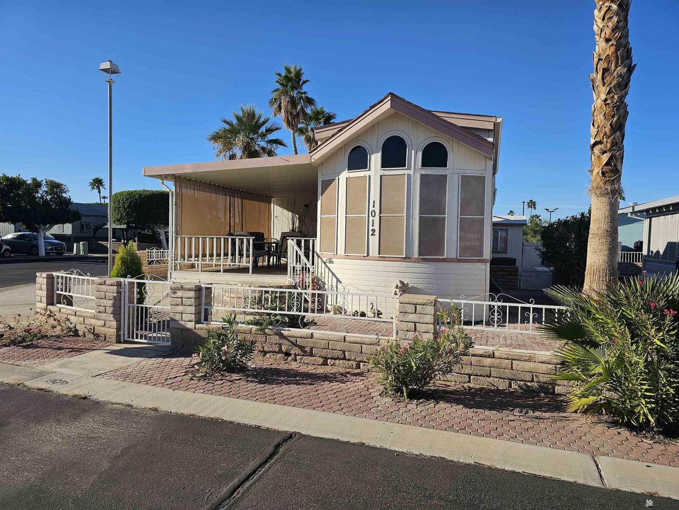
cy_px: 255
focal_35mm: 23
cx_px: 340
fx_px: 451
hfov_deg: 73.9
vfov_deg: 58.9
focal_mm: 6.3
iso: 10
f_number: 1.7
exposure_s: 1/866
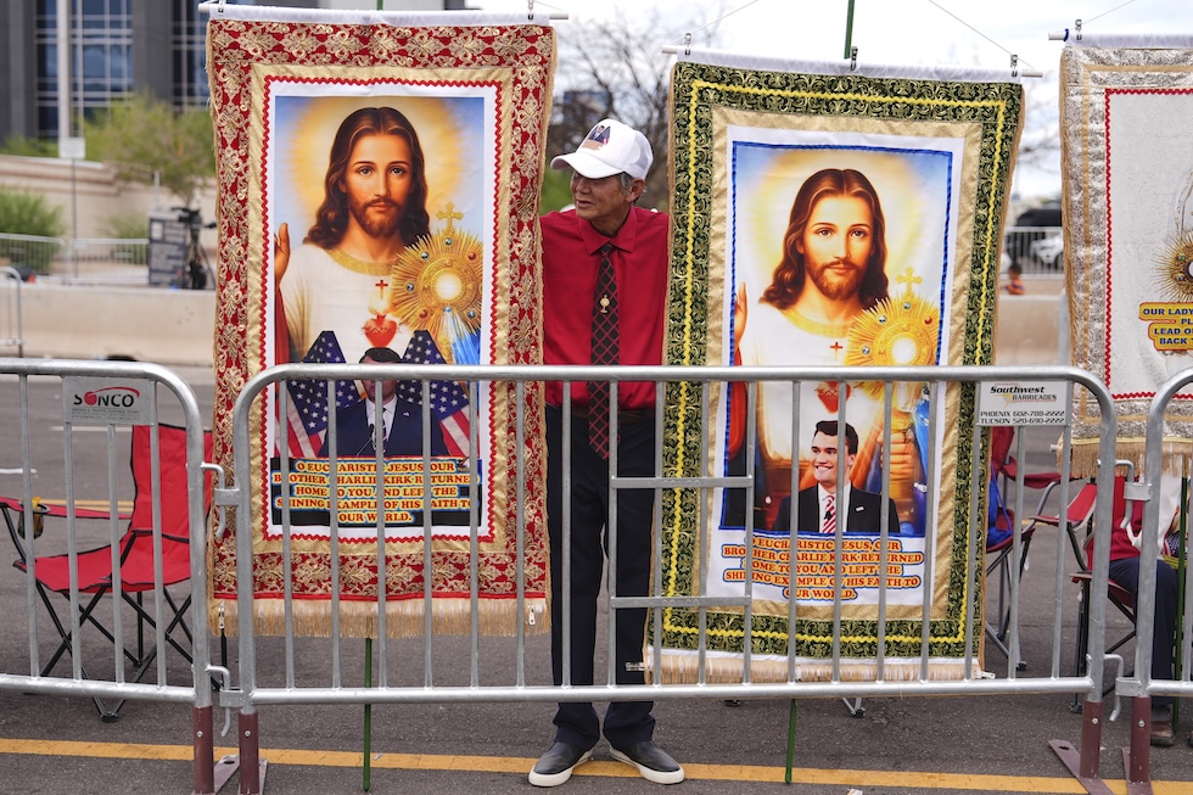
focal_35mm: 47
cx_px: 596
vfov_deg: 28.6
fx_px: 1557
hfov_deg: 41.9
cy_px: 398
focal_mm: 47
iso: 125
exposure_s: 1/1600
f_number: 2.8
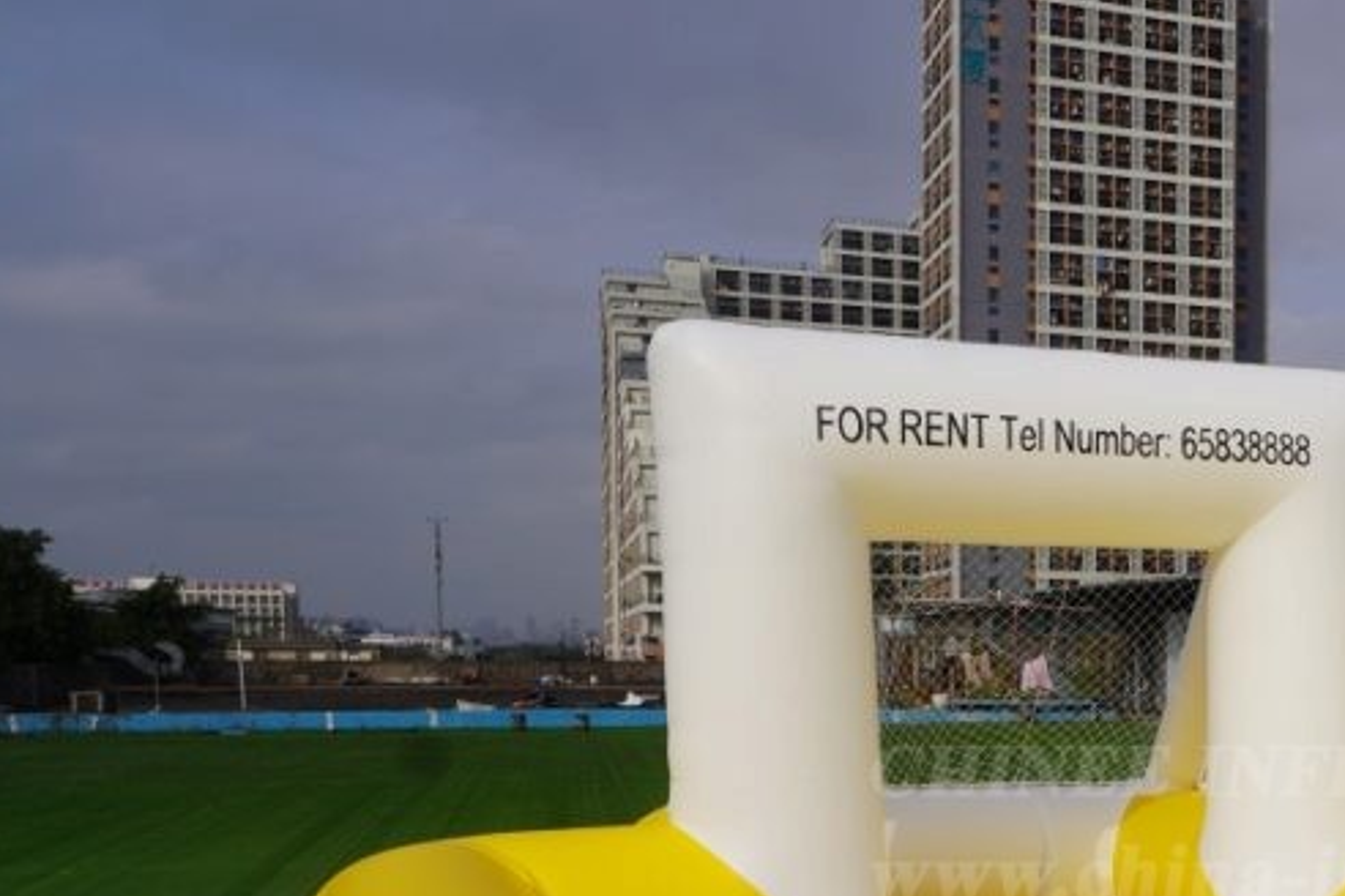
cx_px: 1367
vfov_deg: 26.0
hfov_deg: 35.5
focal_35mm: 50
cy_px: 824
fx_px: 1868
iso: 100
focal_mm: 16
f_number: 10
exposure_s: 1/320
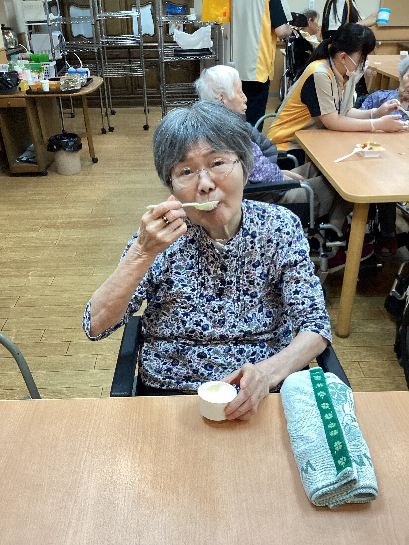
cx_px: 204
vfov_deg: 58.4
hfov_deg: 45.4
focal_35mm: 31
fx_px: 488
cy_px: 272
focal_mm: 3.3
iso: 160
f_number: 2.4
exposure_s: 1/60
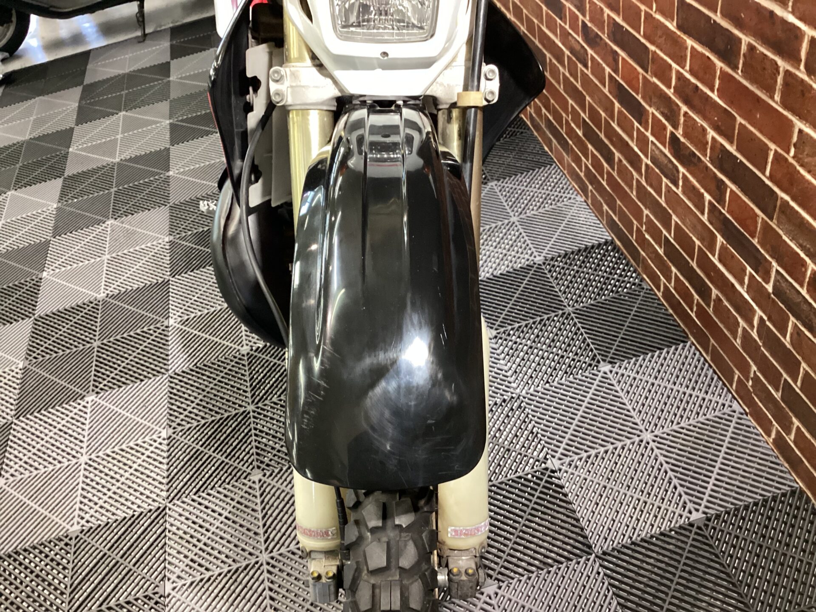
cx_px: 408
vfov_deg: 45.4
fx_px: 731
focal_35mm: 31
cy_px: 306
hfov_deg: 58.4
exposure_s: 1/40
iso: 320
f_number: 2.4
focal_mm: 3.3
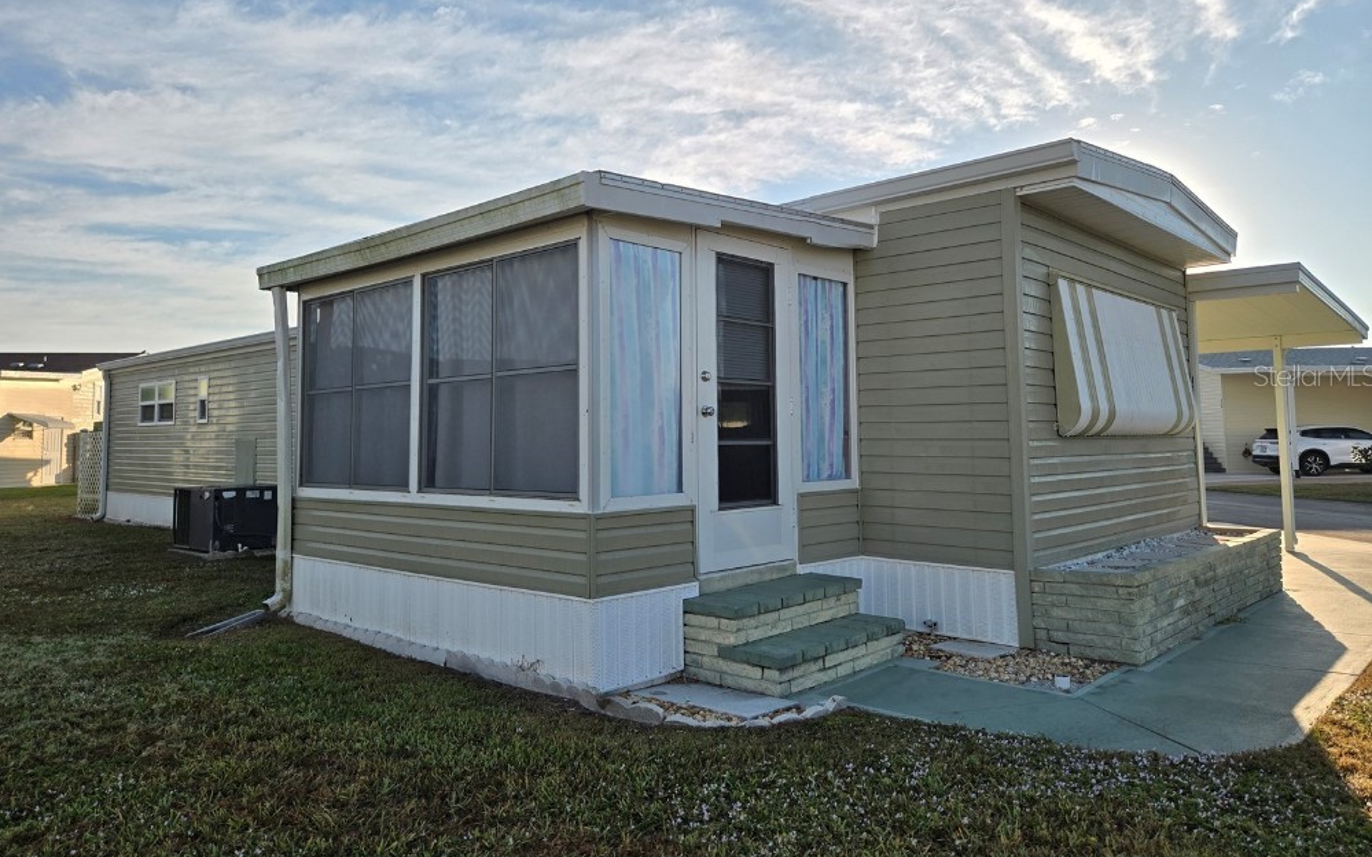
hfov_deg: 72.6
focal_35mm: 25
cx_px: 680
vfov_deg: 49.1
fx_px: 935
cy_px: 375
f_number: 1.8
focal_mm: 5.4
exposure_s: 1/2921
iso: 40
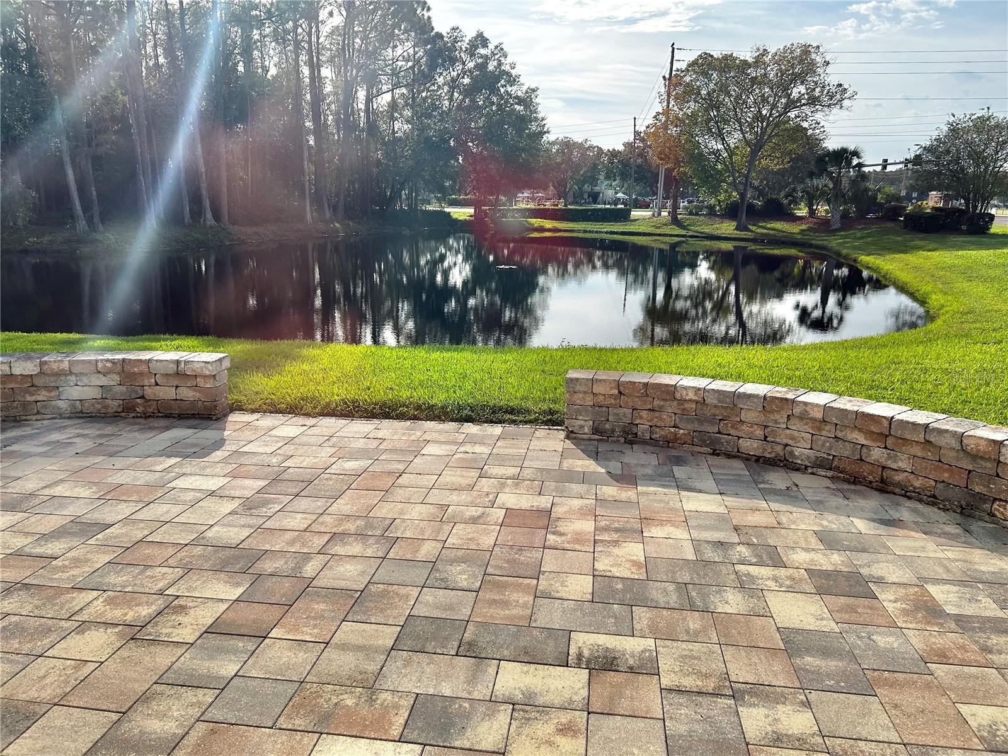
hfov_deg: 67.3
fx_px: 757
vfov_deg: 53.1
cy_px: 378
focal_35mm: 26
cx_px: 504
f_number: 1.5
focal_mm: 5.7
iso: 50
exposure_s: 1/4831
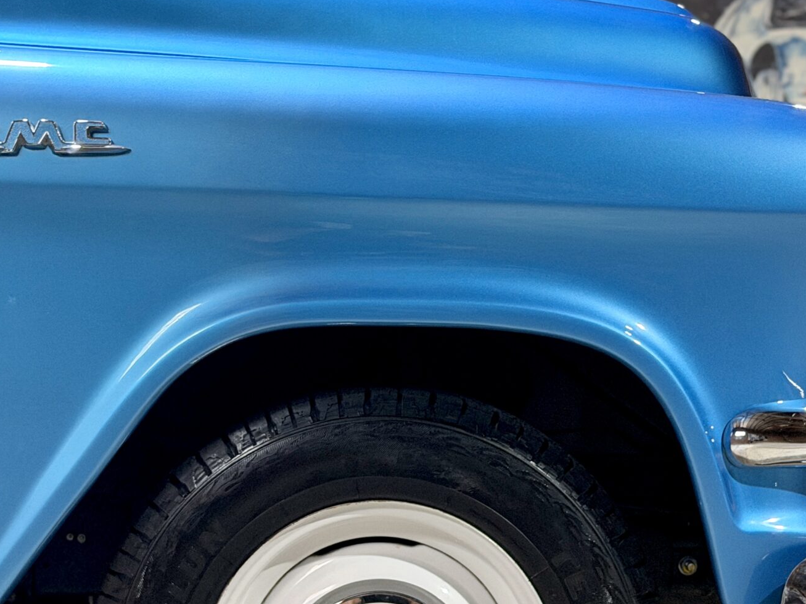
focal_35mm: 94
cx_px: 407
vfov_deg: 15.7
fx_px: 2188
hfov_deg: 20.9
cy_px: 427
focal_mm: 6.76
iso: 250
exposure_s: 1/33
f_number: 1.78
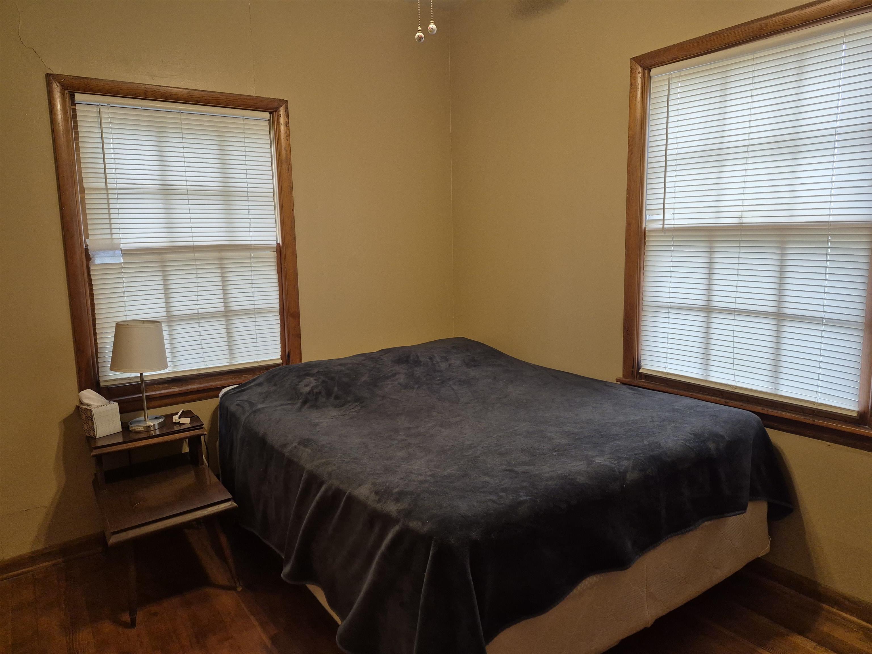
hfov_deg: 73.9
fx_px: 579
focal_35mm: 23
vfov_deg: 58.9
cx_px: 436
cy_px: 327
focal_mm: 5.4
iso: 200
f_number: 1.8
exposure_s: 1/120
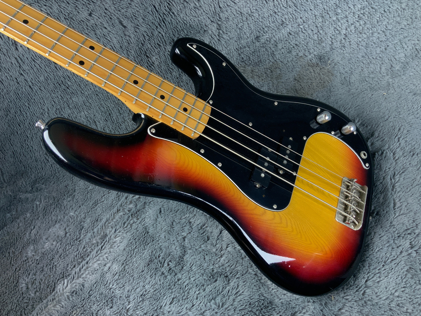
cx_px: 210
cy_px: 158
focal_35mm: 29
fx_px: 353
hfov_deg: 61.7
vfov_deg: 48.2
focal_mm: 3
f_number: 1.8
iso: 125
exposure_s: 1/50
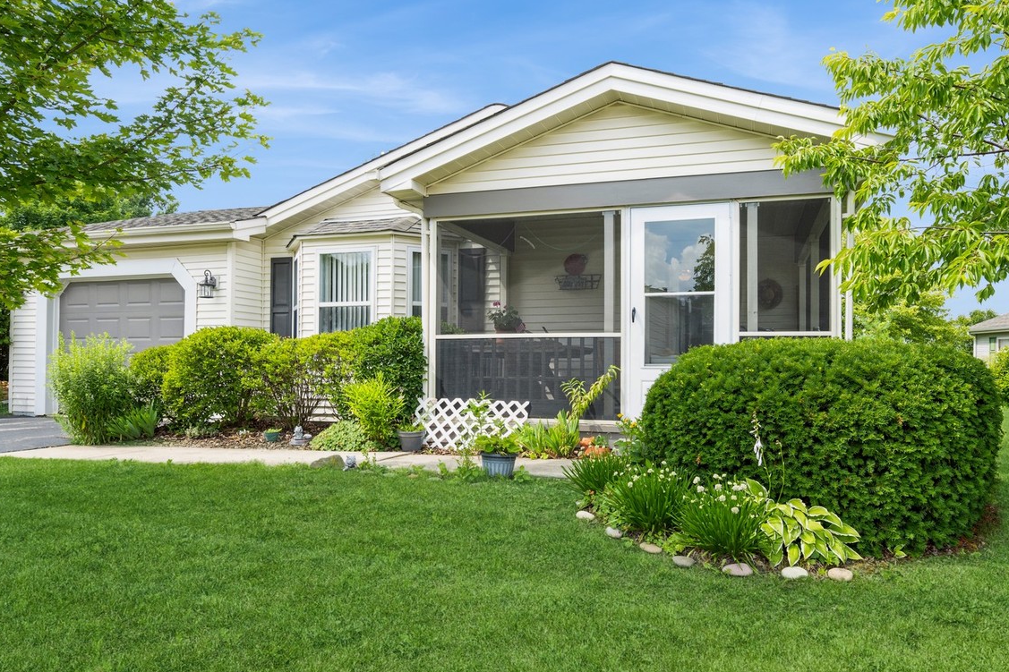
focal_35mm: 23
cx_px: 570
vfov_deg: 55.1
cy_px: 353
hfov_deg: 75.7
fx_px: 645
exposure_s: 1/100
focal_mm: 16
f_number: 8
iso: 200
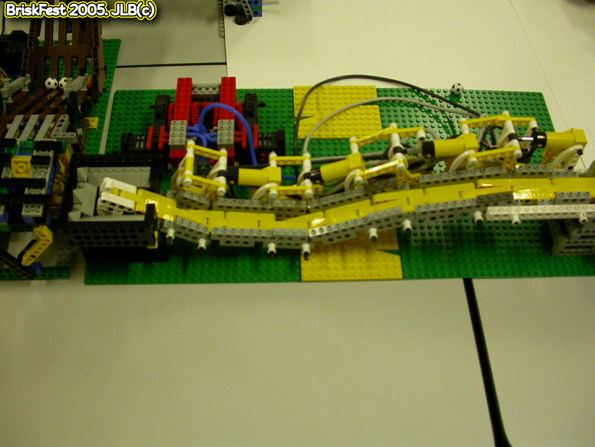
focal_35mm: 38
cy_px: 224
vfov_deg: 37.7
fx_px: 653
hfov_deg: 49.0
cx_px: 298
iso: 100
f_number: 2.6
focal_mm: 7.85
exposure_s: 1/28.9
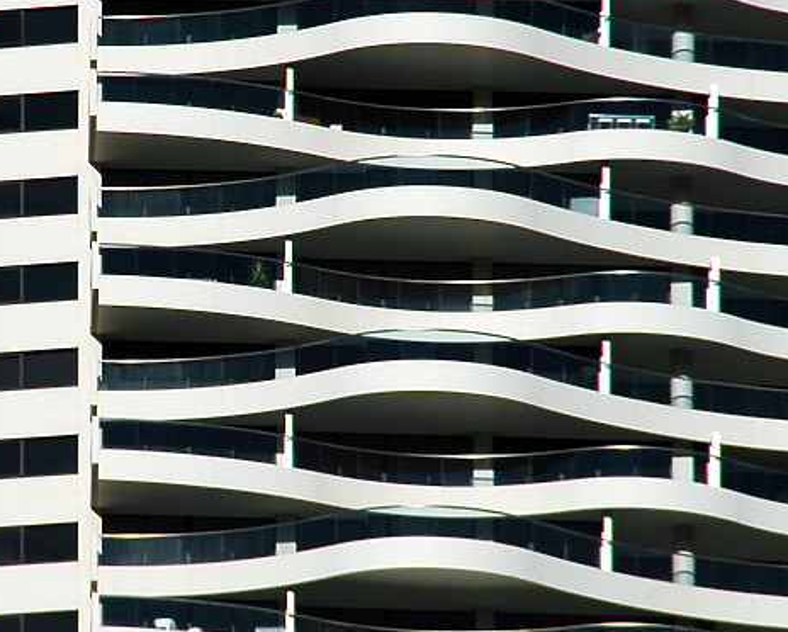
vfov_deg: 2.8
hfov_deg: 3.5
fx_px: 12721
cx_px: 115
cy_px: 274
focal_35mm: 545
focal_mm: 200
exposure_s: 1/1000
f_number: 8
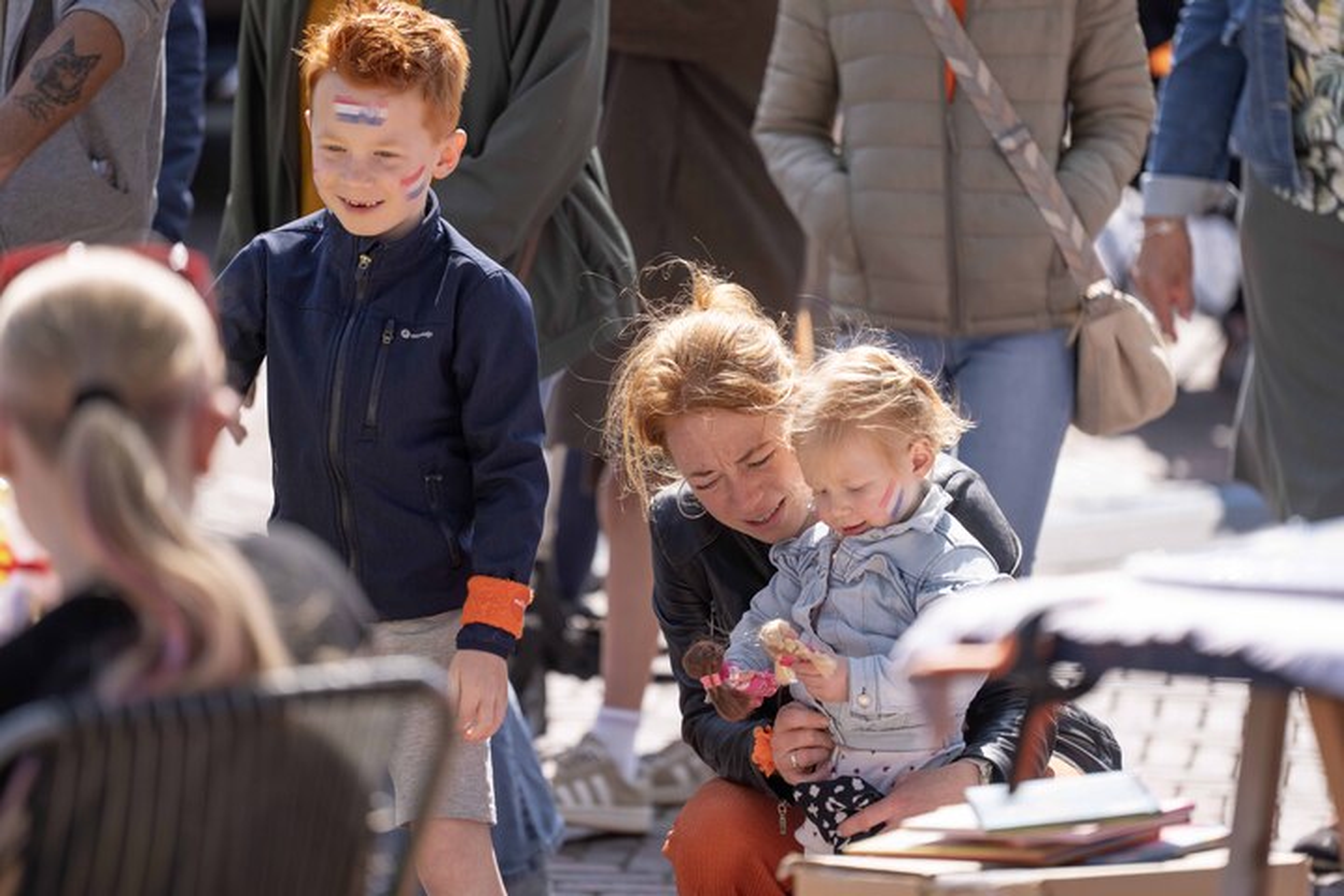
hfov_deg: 10.4
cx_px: 672
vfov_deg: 7.0
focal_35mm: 197
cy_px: 448
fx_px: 7354
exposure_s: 1/1250
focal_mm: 197
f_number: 2.8
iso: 160
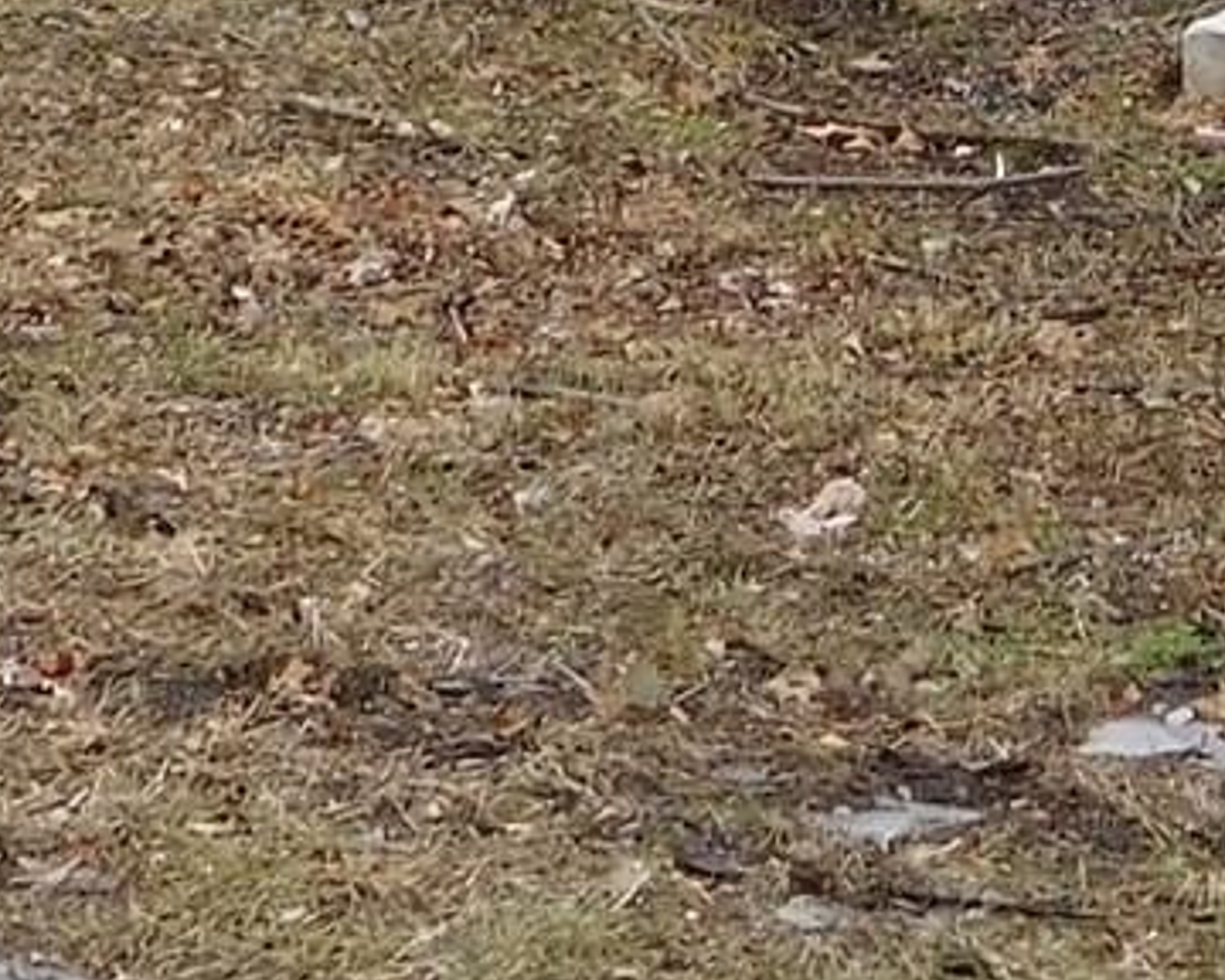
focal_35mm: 139
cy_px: -1242
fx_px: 5039
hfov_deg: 13.0
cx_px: 1909
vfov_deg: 9.9
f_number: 3.4
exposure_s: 1/400
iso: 125
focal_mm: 4.5
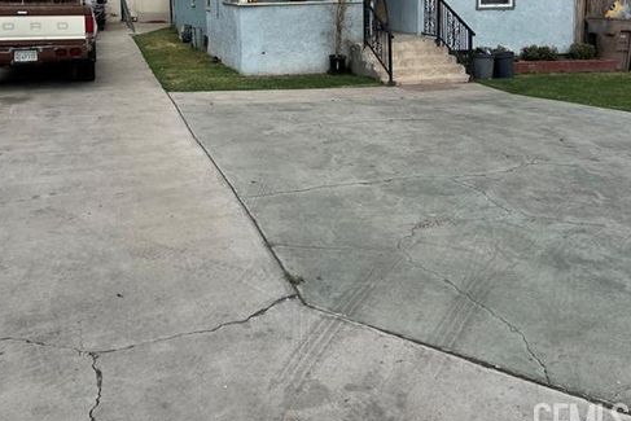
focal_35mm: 37
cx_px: 312
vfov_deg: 34.2
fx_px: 649
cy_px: 49
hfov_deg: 51.9
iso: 50
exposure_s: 1/3831
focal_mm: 5.7
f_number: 1.5
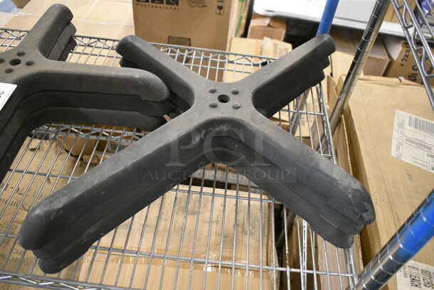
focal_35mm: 30
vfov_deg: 43.7
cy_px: 145
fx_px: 362
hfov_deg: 61.9
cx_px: 217
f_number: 3.8
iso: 5600
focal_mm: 20
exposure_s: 1/125
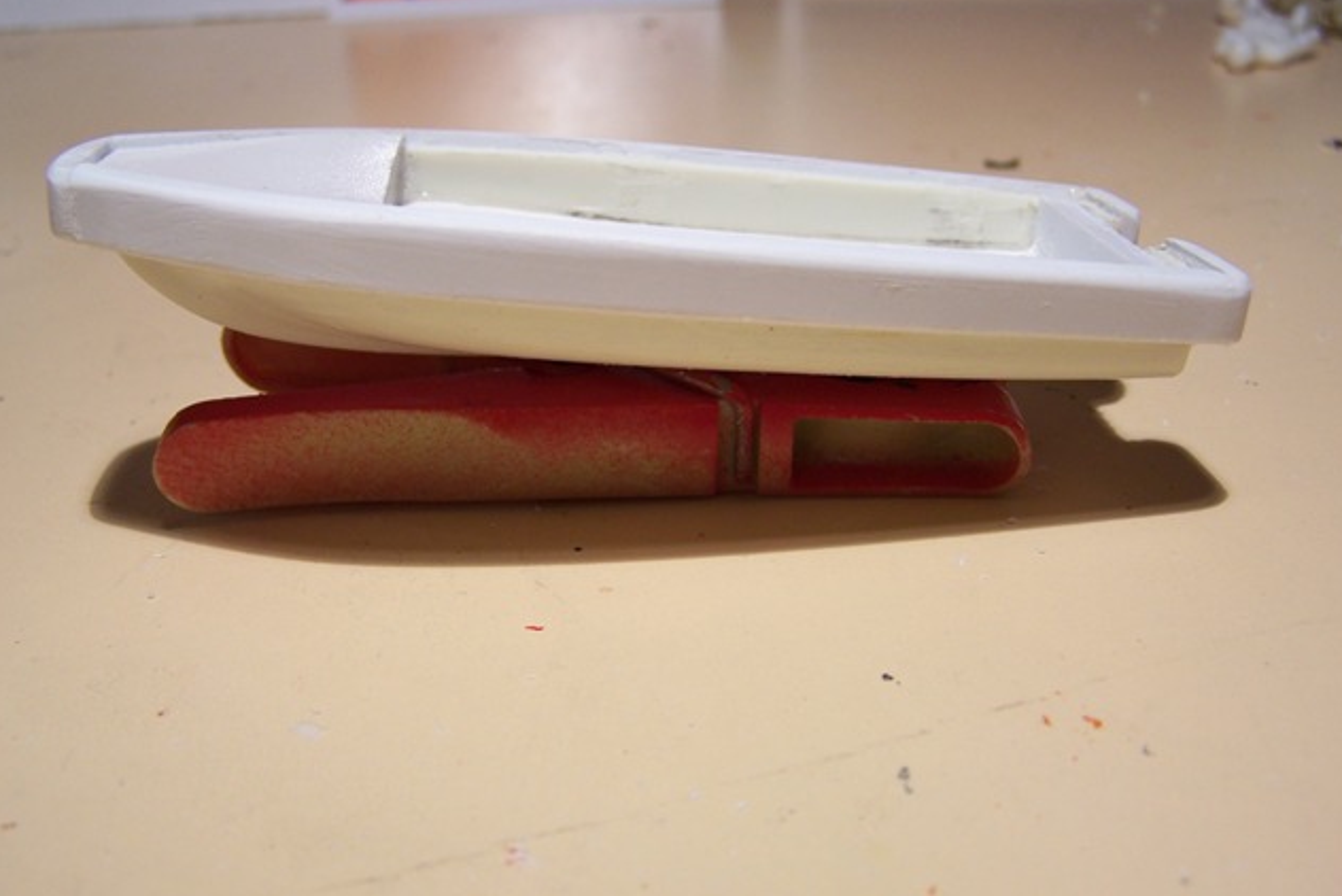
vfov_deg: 33.4
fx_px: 1492
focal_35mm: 40
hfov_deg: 48.4
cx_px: 671
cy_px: 393
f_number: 2.8
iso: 80
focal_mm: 6.3
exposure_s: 1/30
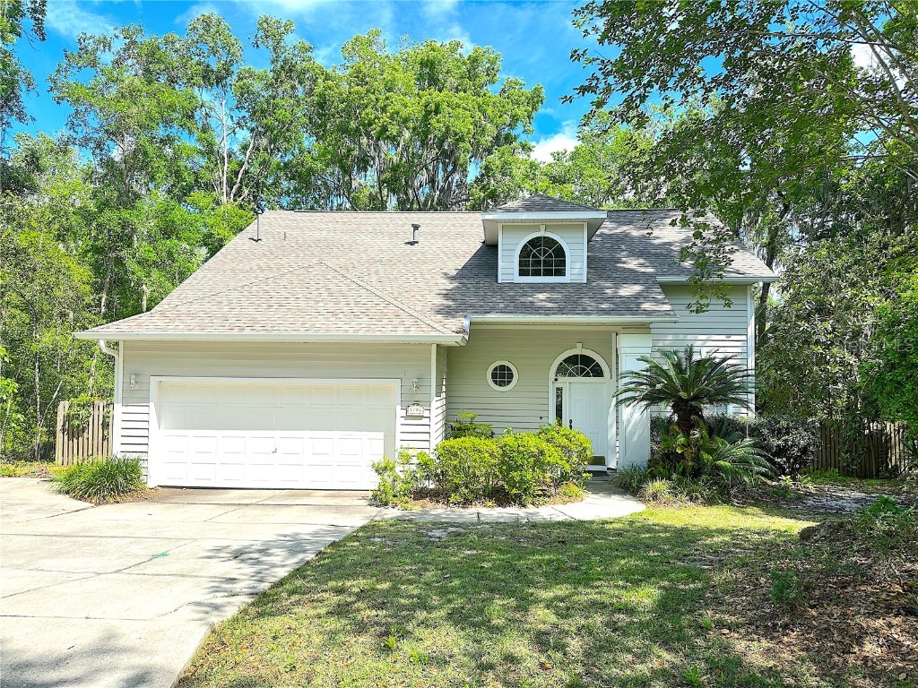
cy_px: 344
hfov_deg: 71.6
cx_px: 459
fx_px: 636
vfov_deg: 56.8
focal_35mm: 24
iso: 80
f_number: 1.78
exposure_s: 1/1072
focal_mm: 6.86
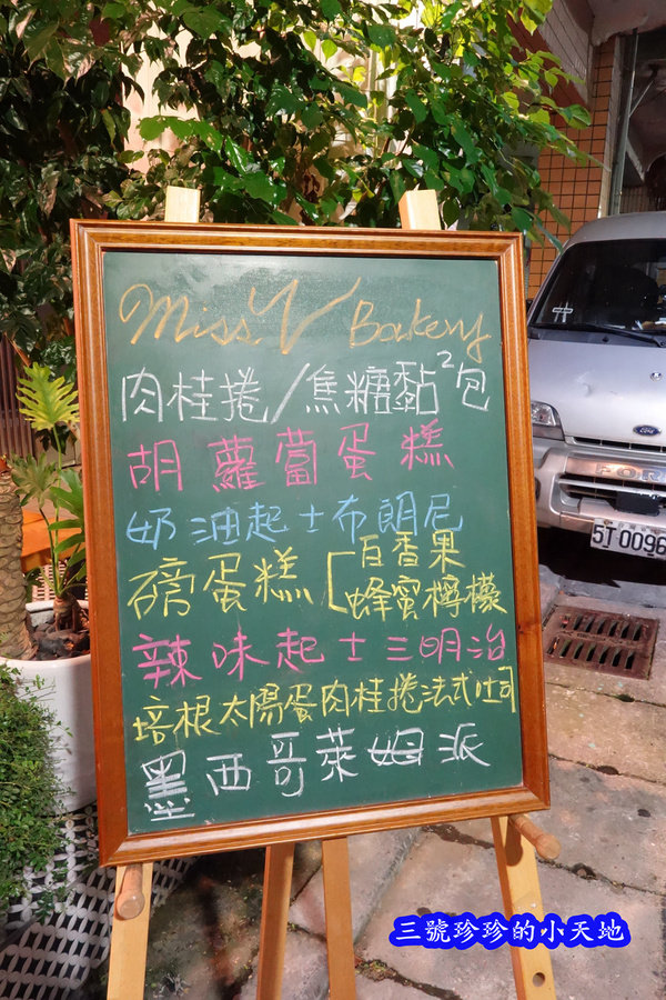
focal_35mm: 28
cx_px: 333
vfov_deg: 65.5
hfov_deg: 46.4
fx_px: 777
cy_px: 500
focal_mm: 10.4
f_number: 9
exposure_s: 1/4
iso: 3200
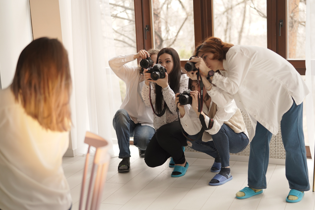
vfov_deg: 23.8
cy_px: 118
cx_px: 176
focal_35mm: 57
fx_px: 499
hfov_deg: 35.0
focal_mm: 50
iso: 800
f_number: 1.8
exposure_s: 1/400
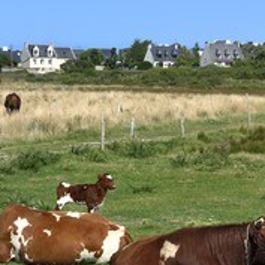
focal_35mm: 105
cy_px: 136
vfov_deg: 16.6
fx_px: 909
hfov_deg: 16.3
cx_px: 243
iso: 200
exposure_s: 1/320
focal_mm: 52
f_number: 11
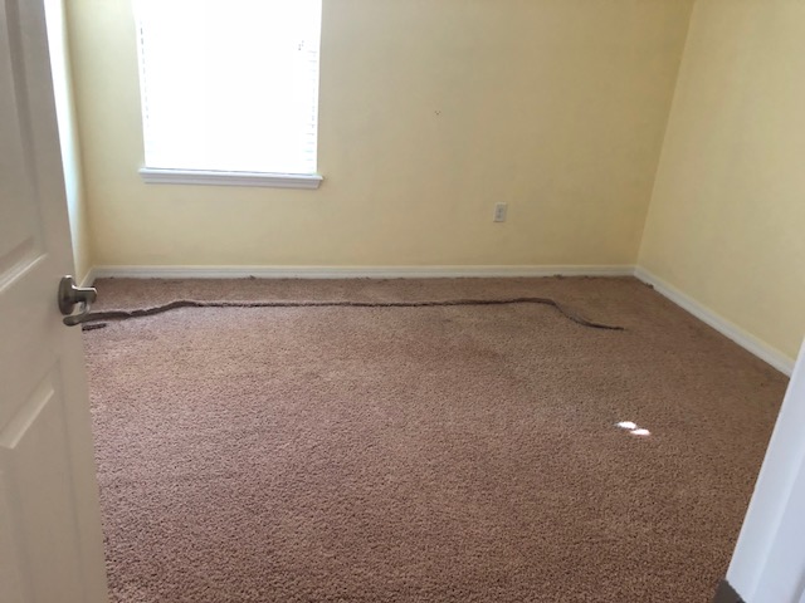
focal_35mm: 28
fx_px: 651
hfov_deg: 63.4
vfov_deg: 49.7
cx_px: 402
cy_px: 302
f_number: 1.8
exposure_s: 1/9
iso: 100
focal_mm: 3.99
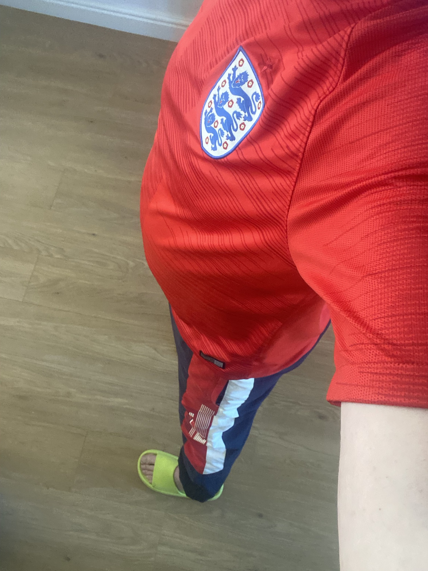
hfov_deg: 46.8
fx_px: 495
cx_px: 214
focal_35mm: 30
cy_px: 286
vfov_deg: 60.0
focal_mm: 2.71
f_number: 2.2
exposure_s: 1/60
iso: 320
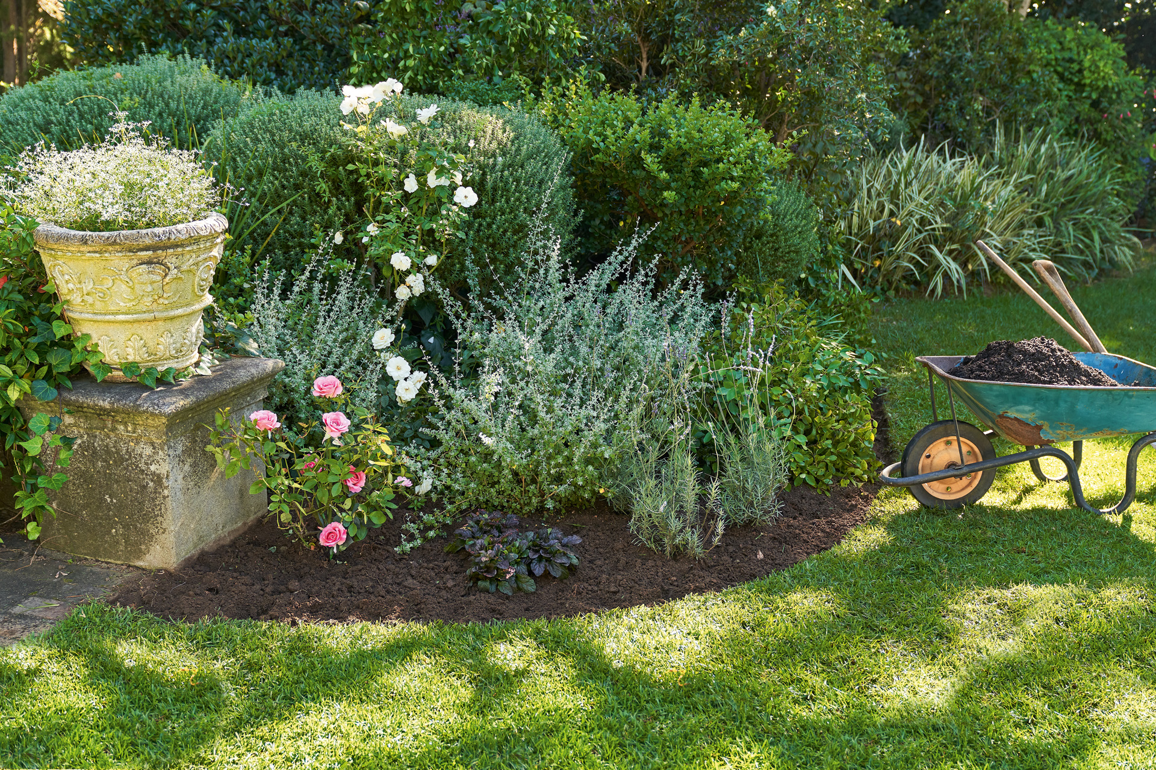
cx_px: 578
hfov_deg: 55.8
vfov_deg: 38.9
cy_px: 385
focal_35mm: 34
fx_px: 1092
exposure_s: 1/800
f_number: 3.2
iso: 800
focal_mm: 34
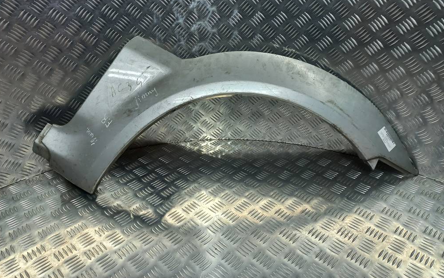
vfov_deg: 45.7
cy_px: 110
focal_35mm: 27
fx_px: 327
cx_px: 220
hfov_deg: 68.4
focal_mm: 4.6
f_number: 1.8
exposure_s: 1/50
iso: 50
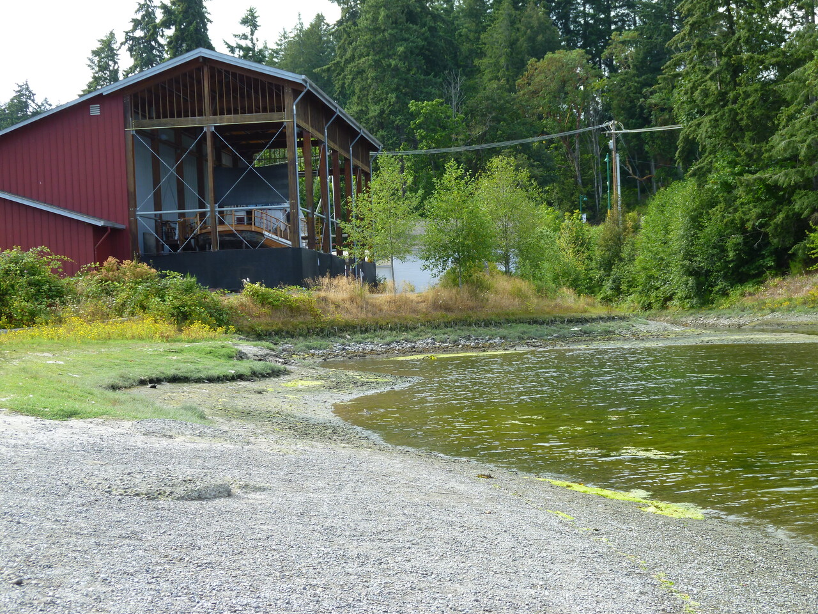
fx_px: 1276
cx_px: 409
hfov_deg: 35.5
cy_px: 307
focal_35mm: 54
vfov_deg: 27.0
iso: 80
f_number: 4.5
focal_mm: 9.7
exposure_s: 1/100
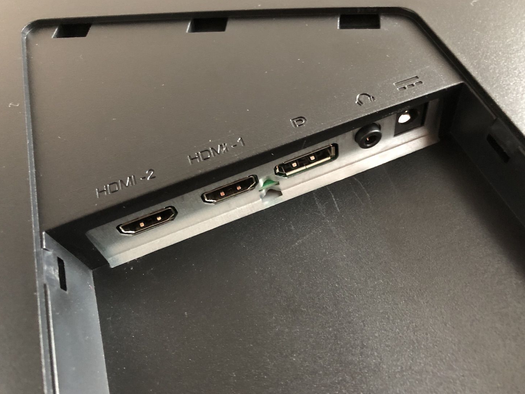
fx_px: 440
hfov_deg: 61.7
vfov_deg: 48.2
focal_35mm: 29
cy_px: 199
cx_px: 269
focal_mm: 4
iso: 125
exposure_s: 1/4
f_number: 1.8
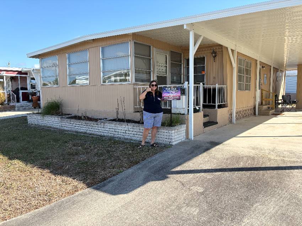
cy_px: 113
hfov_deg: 67.3
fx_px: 227
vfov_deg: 53.0
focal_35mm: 26
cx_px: 151
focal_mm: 5.96
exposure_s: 1/1287
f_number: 1.6
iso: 50
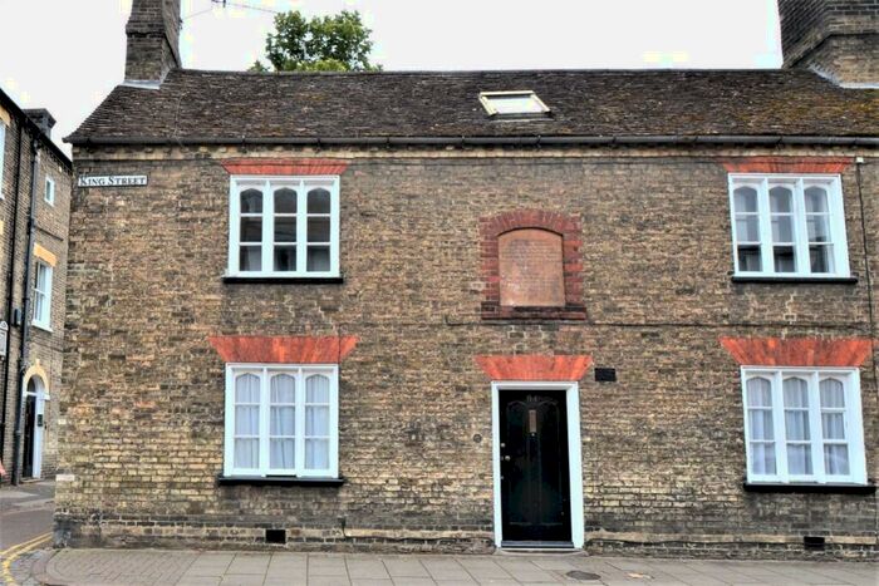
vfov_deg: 77.4
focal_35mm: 15
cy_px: 293
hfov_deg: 100.4
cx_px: 440
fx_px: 366
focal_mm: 10
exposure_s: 1/320
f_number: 10
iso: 400
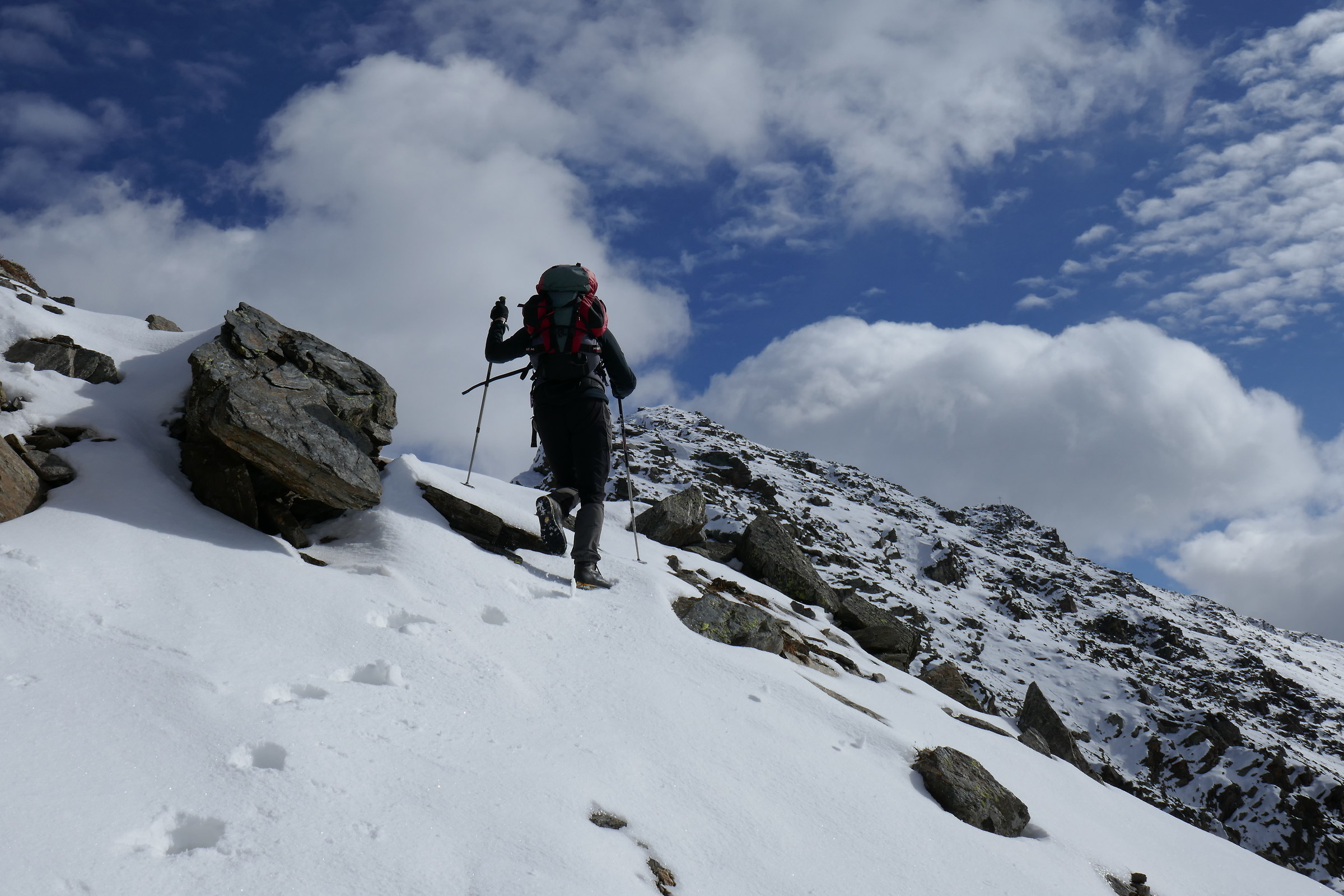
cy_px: 448
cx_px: 672
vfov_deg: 35.9
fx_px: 1381
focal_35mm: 37
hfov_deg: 51.9
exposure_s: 1/1300
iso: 125
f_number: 7.1
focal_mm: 13.6
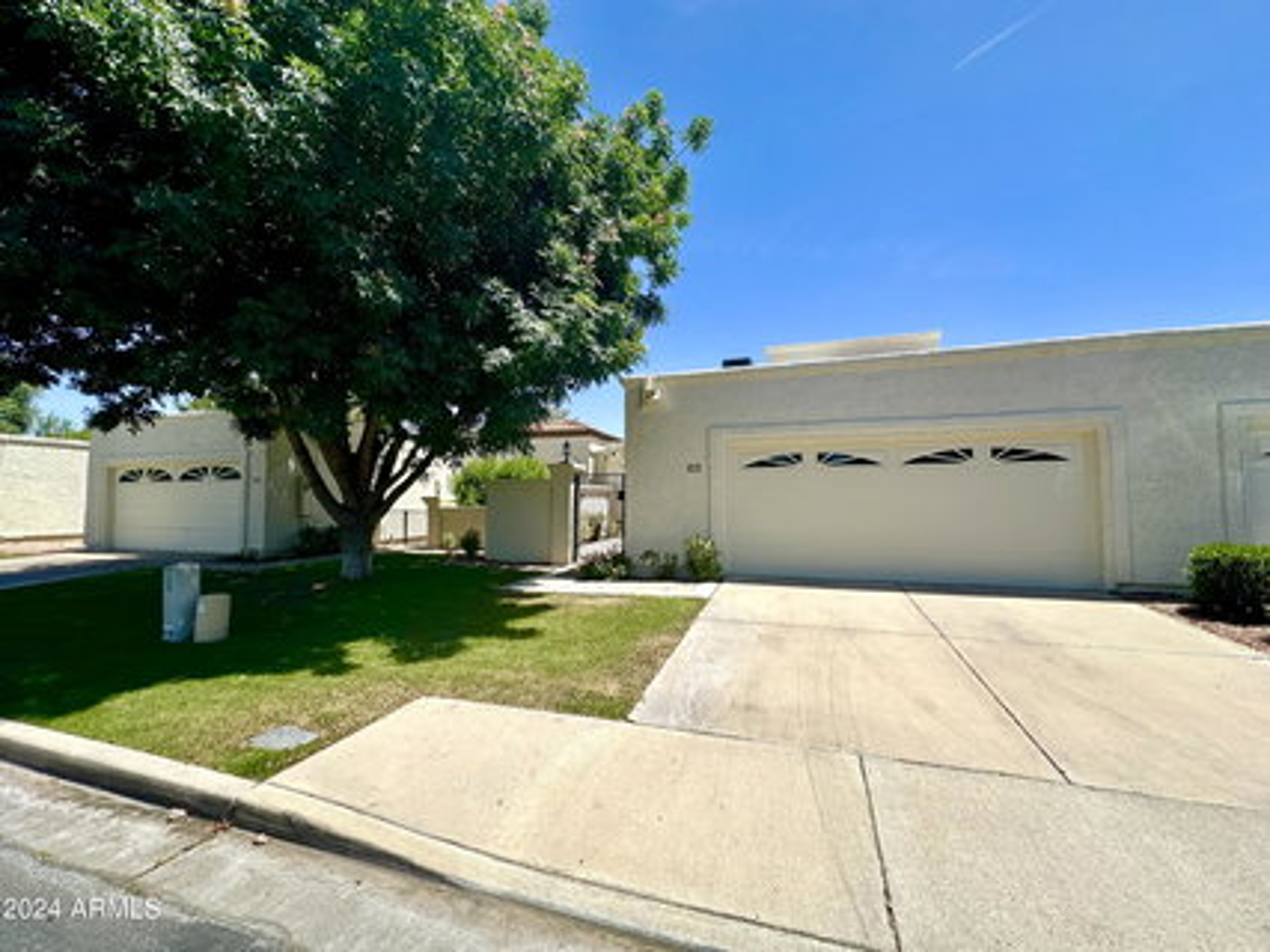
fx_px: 513
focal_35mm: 14
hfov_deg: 102.1
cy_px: 476
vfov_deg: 85.6
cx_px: 635
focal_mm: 2.22
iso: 50
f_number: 2.2
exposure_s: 1/1689
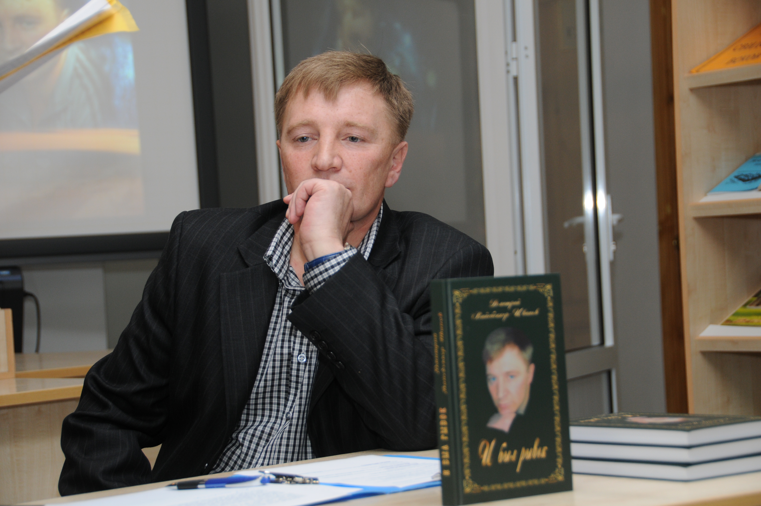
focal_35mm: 93
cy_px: 253
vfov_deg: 14.7
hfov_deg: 21.9
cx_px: 380
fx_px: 1964
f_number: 4.8
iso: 400
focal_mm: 62
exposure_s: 1/60
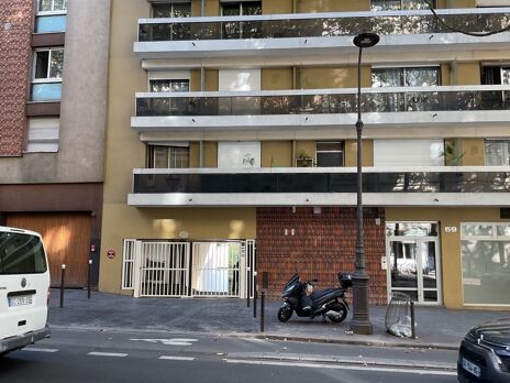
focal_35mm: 30
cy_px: 197
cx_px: 254
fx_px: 442
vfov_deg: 46.8
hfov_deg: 60.0
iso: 50
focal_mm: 3
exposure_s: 1/100
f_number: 1.8
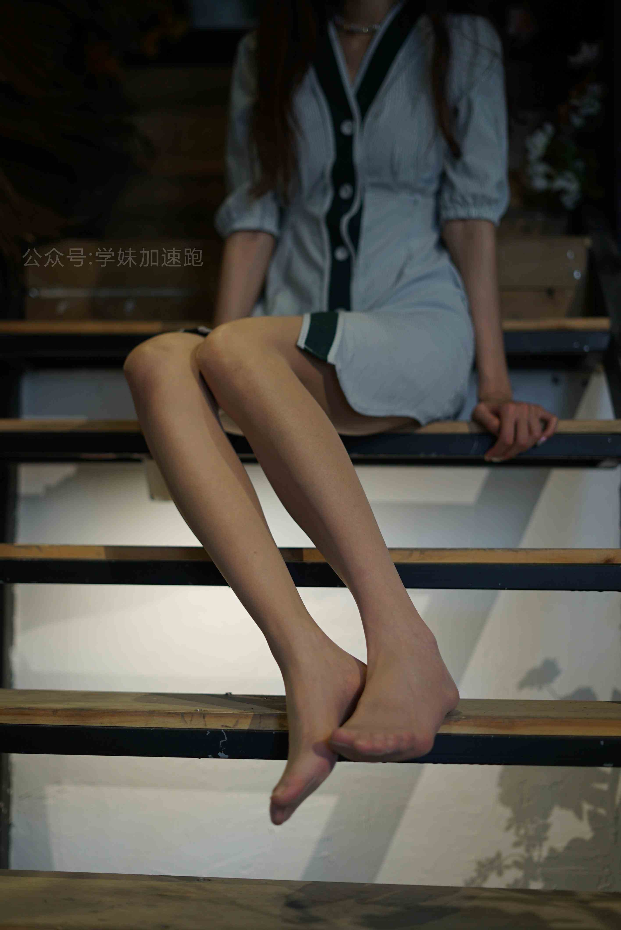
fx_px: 1292
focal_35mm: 50
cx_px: 310
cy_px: 465
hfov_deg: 27.0
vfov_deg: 39.6
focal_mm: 50
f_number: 2
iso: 200
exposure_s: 1/125
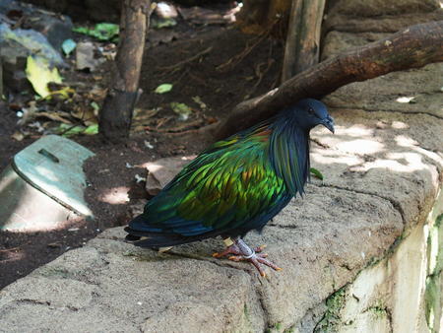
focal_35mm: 135
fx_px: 1729
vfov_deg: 11.0
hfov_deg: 14.6
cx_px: 222
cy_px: 166
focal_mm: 28.8
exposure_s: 1/60
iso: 400
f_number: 2.8
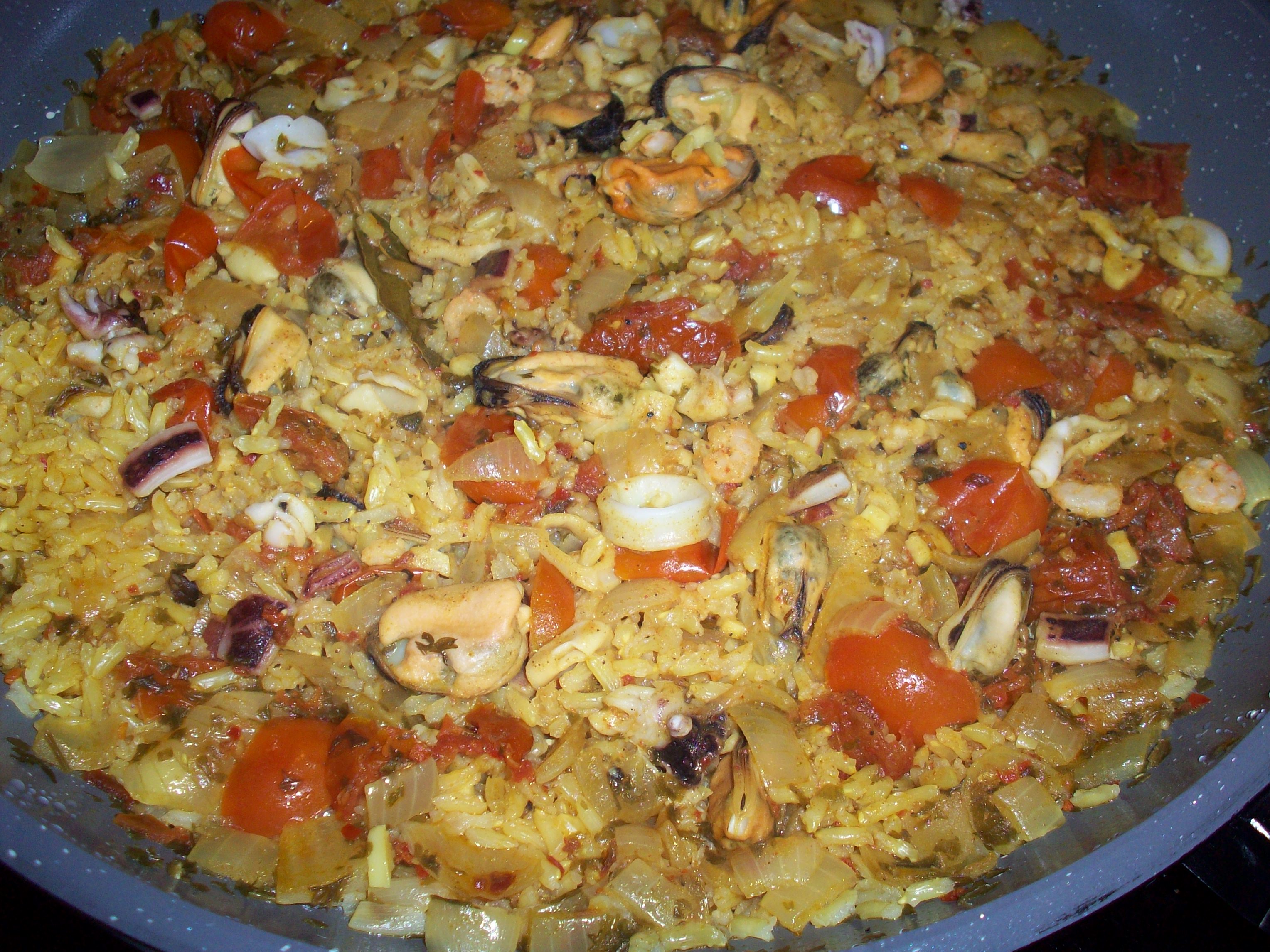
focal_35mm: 37
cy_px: 476
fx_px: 1357
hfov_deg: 50.1
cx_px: 635
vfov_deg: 38.7
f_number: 2.8
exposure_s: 1/64
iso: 80
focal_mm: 6.2
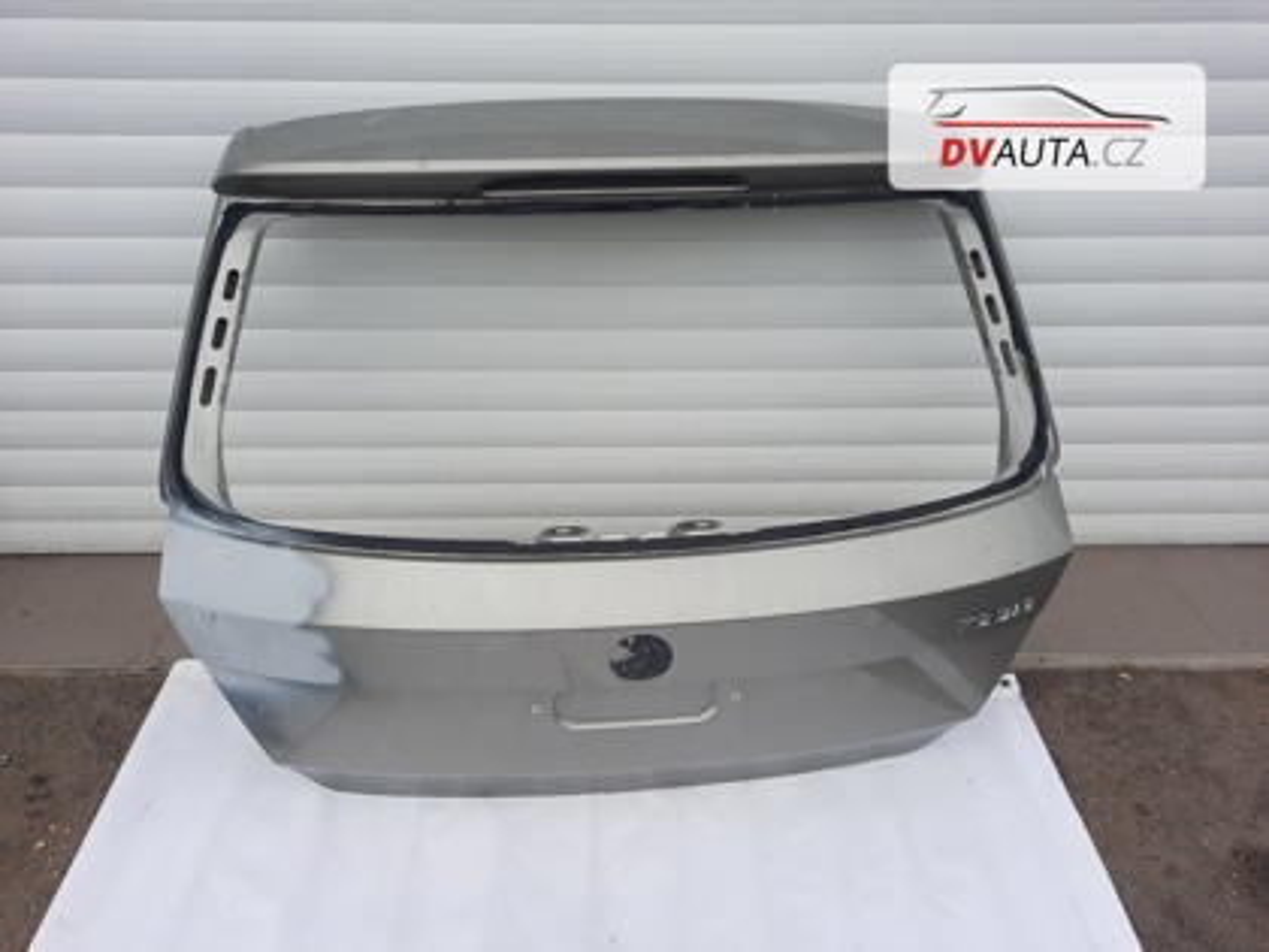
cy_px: 476
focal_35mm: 25
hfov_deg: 69.4
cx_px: 634
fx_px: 916
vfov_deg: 54.9
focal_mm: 4.6
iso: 32
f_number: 2
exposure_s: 1/668
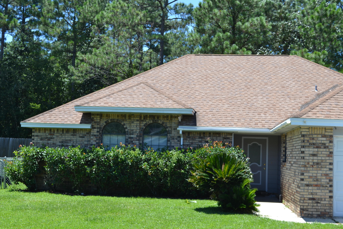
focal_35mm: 48
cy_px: 114
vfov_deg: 28.1
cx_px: 172
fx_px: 457
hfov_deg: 41.1
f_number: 6.3
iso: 100
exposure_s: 1/160
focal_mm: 32
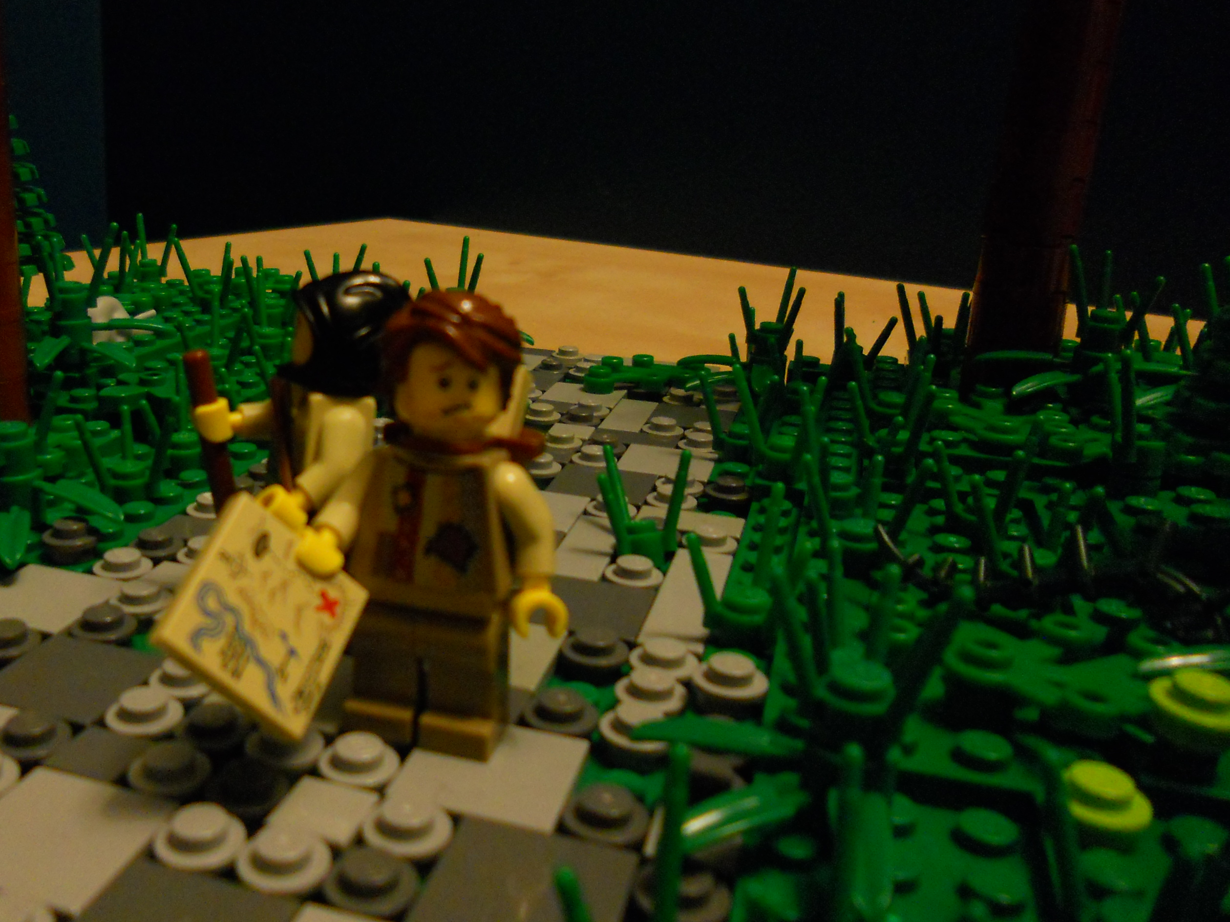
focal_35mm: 35
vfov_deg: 40.6
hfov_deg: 51.9
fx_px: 1244
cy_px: 397
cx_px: 434
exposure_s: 1/13
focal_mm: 4.9
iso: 400
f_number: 3.2
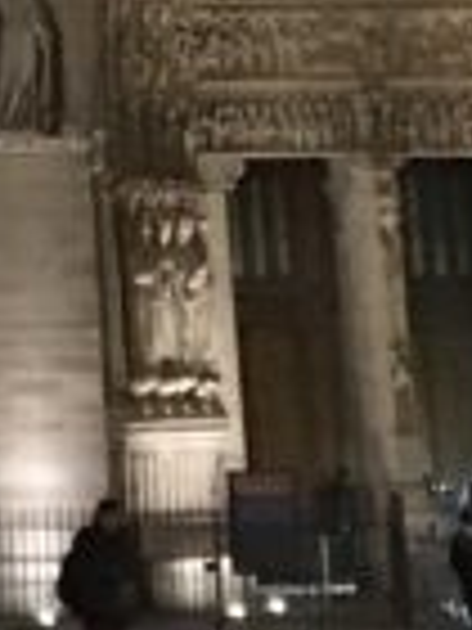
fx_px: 3854
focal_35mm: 212
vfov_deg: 8.2
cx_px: -476
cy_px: -1094
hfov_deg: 6.8
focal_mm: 4.15
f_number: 2.2
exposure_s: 1/17
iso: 400
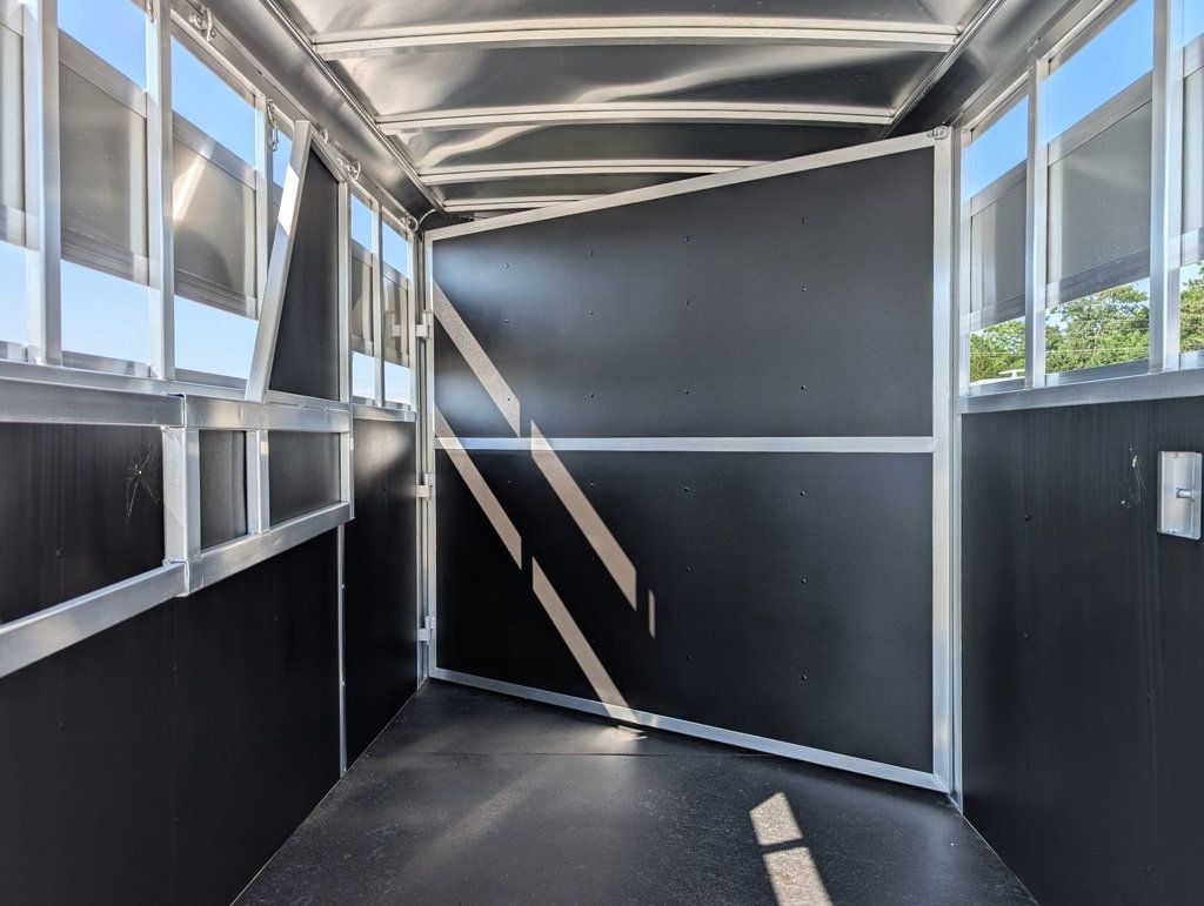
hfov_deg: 71.5
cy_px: 453
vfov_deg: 56.9
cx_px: 602
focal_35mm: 24
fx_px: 836
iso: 19
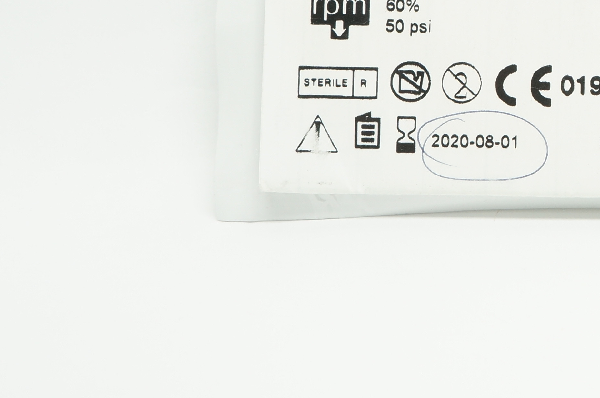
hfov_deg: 18.7
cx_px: 736
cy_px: -11
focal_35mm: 103
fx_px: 1715
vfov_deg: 13.1
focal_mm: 26
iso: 400
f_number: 8
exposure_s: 1/25
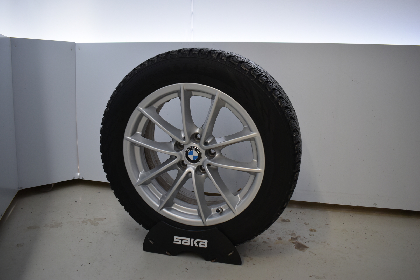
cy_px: 140
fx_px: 350
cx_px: 210
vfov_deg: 43.6
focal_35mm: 30
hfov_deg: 61.9
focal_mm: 20
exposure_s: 1/60
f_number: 4
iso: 400
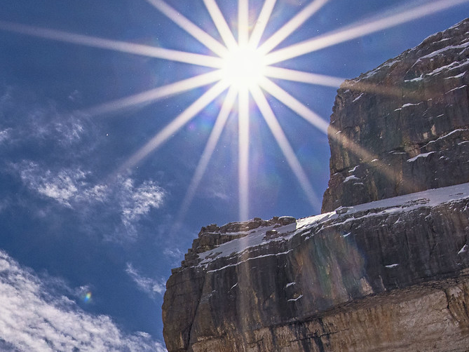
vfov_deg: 19.7
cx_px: -17
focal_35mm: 69
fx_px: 935
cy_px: 451
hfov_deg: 26.4
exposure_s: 1/1250
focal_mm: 20
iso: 200
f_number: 14
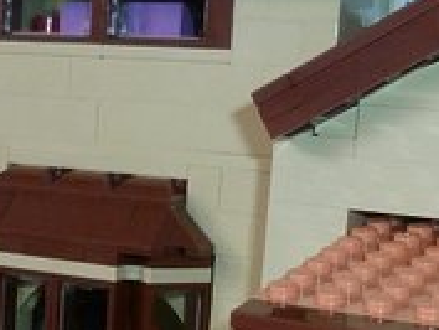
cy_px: 385
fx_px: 1282
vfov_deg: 14.3
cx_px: 52
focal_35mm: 101
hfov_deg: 19.1
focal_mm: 5
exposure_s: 1/30
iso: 250
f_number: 2.8
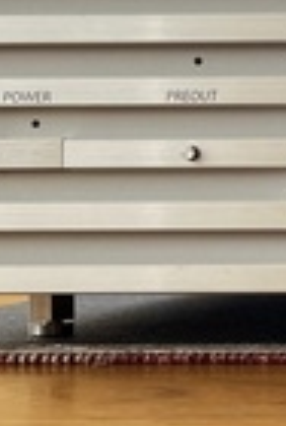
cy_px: 169
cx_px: 688
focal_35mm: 104
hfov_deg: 11.1
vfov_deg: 19.6
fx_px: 1233
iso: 50
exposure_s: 1/183
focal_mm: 5.1
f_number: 1.6
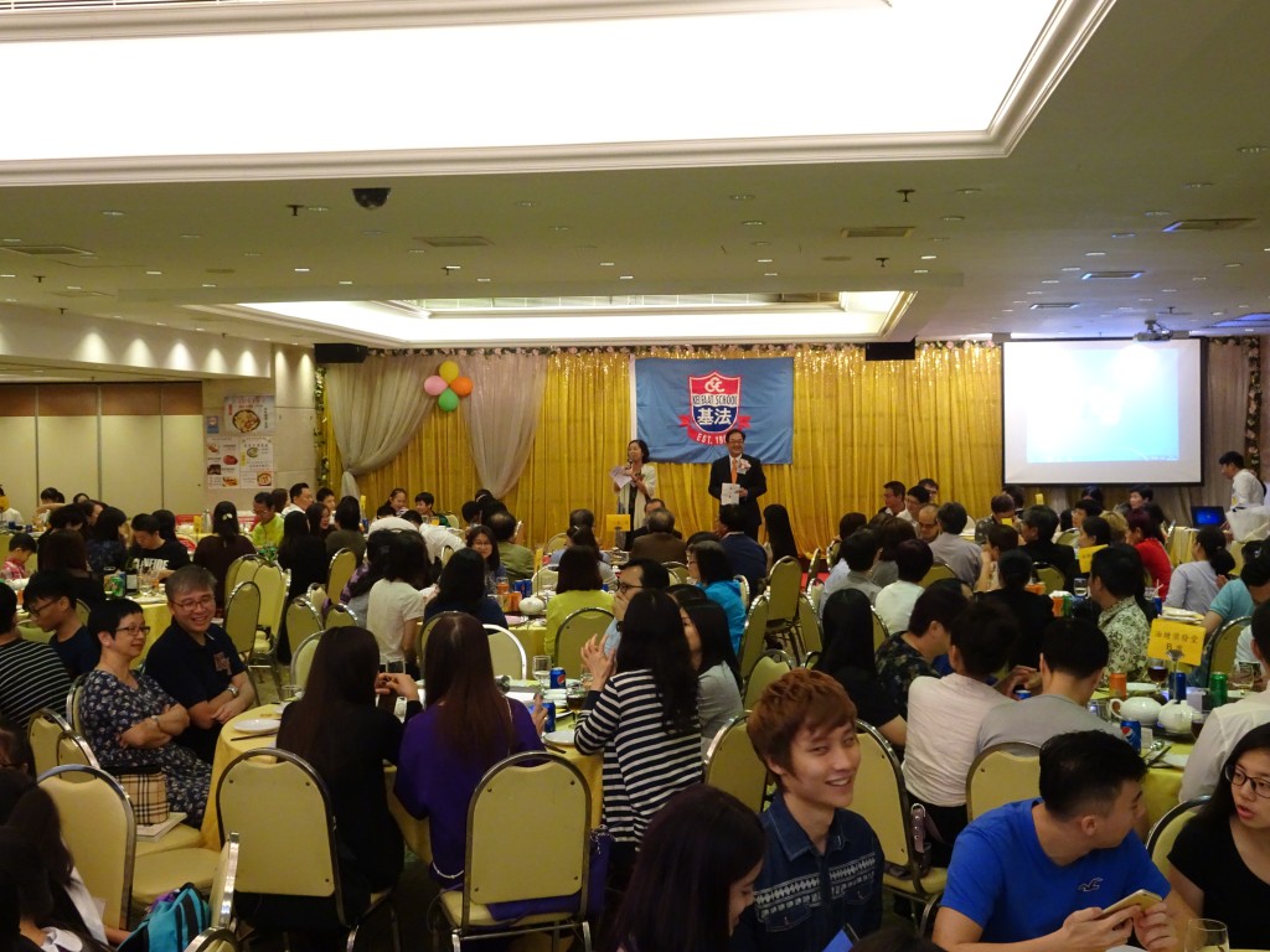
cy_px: 476
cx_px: 635
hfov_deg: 46.8
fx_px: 1468
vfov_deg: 36.0
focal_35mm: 40
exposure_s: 1/40
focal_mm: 6.8
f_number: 4
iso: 640
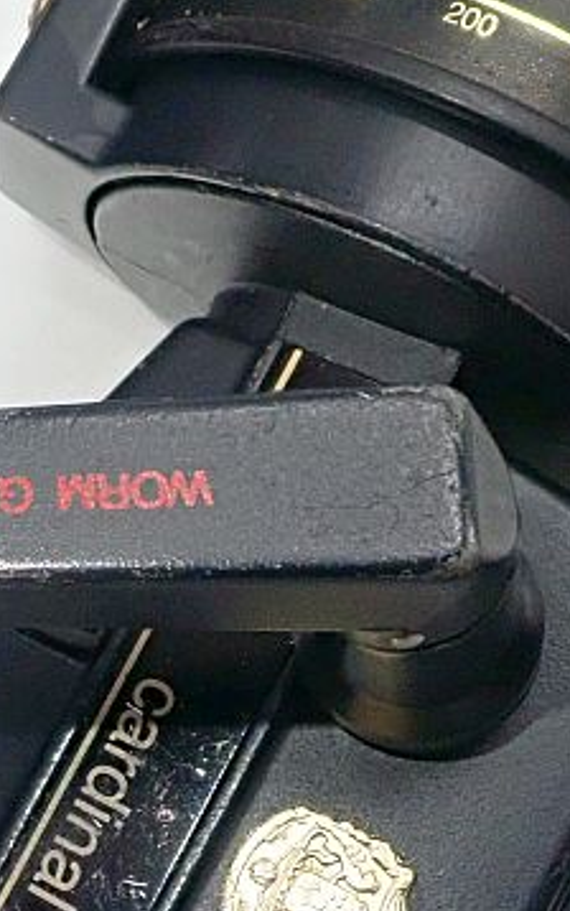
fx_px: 1763
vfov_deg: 28.7
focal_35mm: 71
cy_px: 621
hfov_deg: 17.3
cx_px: -153
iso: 800
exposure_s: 1/60
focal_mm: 5.5
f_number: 3.2
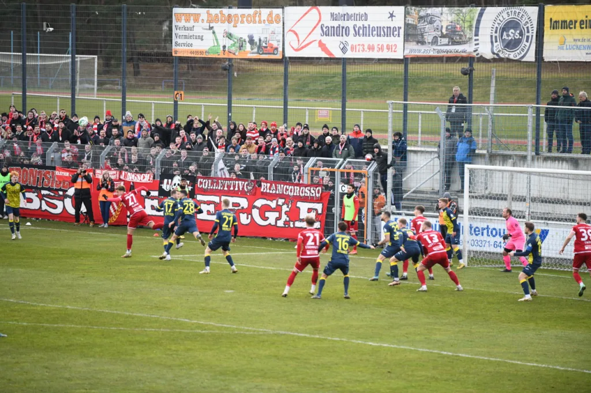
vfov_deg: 7.8
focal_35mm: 175
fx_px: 2872
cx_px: 296
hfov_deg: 11.7
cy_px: 196
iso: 1250
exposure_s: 1/2500
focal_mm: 175
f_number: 2.8
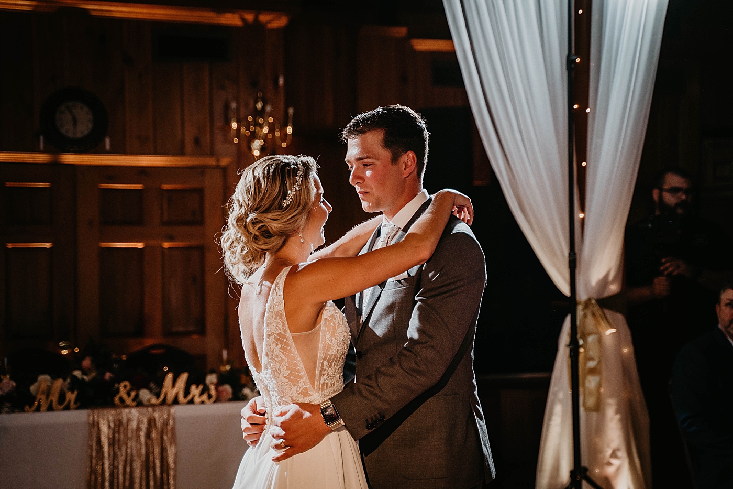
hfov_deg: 31.4
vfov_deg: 21.2
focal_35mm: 64
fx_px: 1303
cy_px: 244
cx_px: 366
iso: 640
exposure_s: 1/250
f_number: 2.8
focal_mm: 64
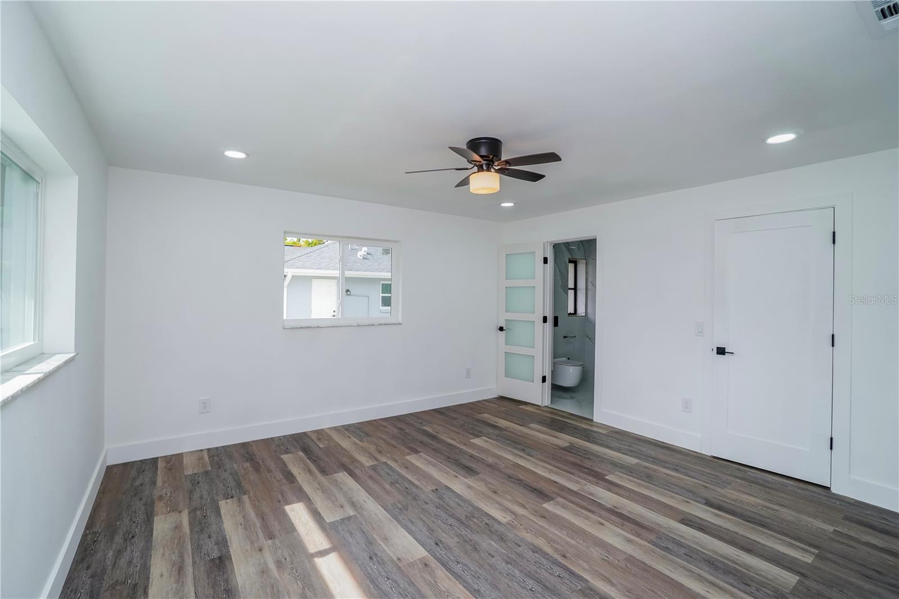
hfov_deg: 100.4
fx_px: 374
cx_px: 450
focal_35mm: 15
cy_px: 300
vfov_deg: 77.3
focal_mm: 10
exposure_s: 1/100
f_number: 9
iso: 320
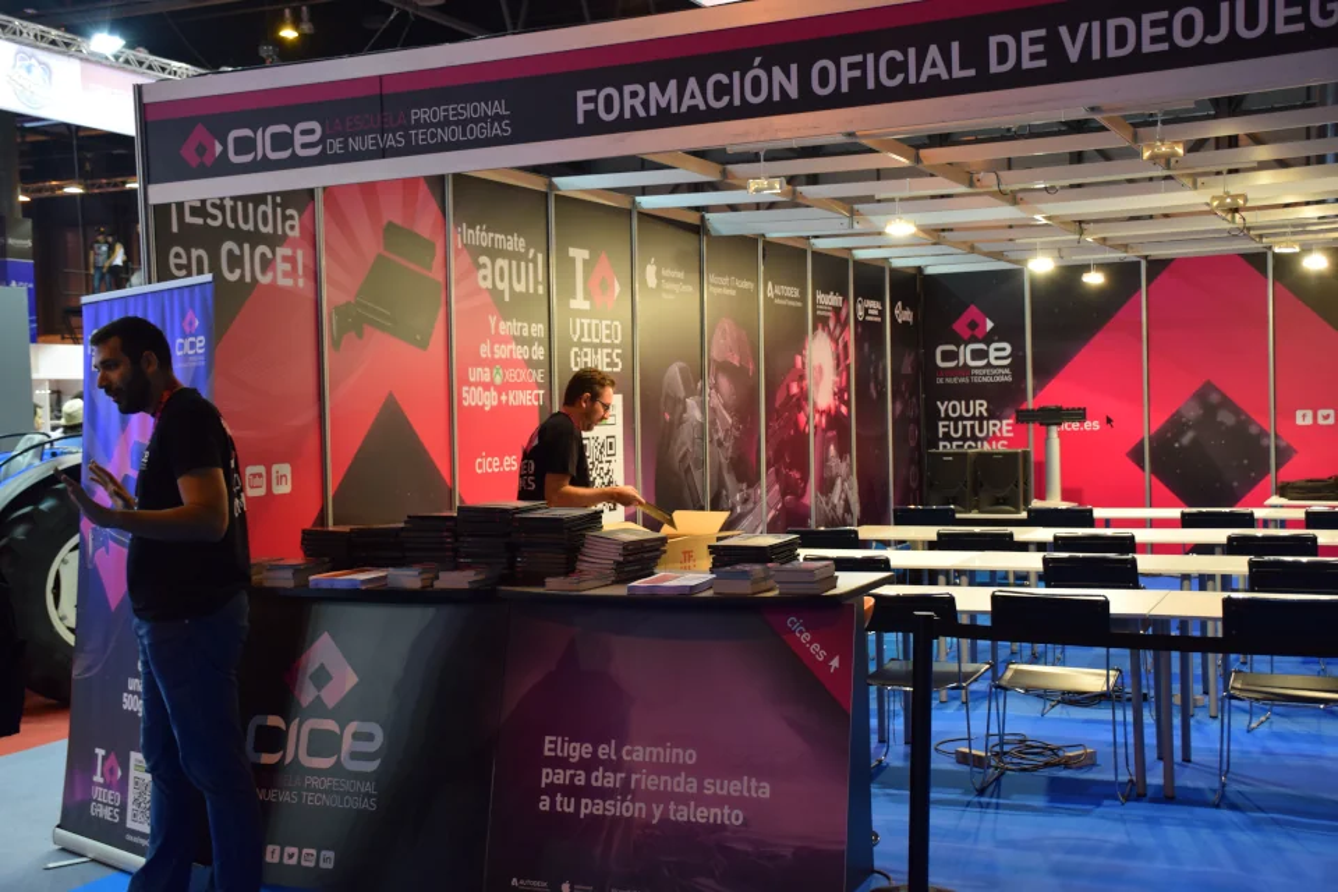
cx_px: 669
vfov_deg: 29.9
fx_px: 1672
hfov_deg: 43.6
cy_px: 446
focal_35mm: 45
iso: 900
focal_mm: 30
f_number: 4
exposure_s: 1/60
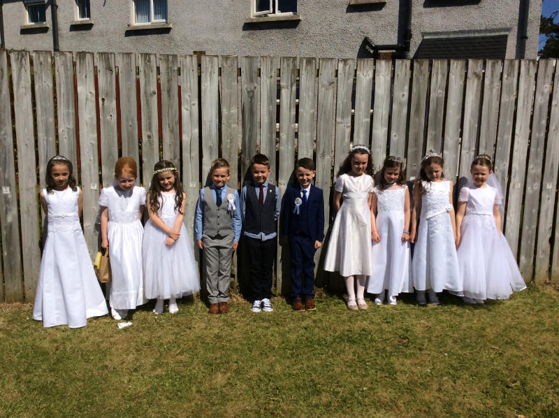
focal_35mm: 32
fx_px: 516
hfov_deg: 56.9
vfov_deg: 44.1
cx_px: 280
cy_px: 209
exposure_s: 1/3817
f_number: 2.4
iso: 32
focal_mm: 3.3
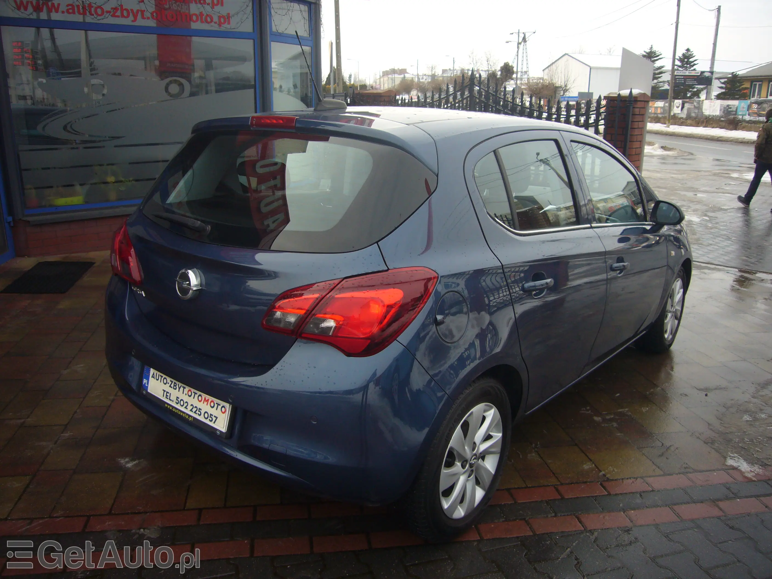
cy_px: 290
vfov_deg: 49.7
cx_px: 386
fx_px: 624
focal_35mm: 28
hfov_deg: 63.4
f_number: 2.8
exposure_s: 1/200
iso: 80
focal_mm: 4.6
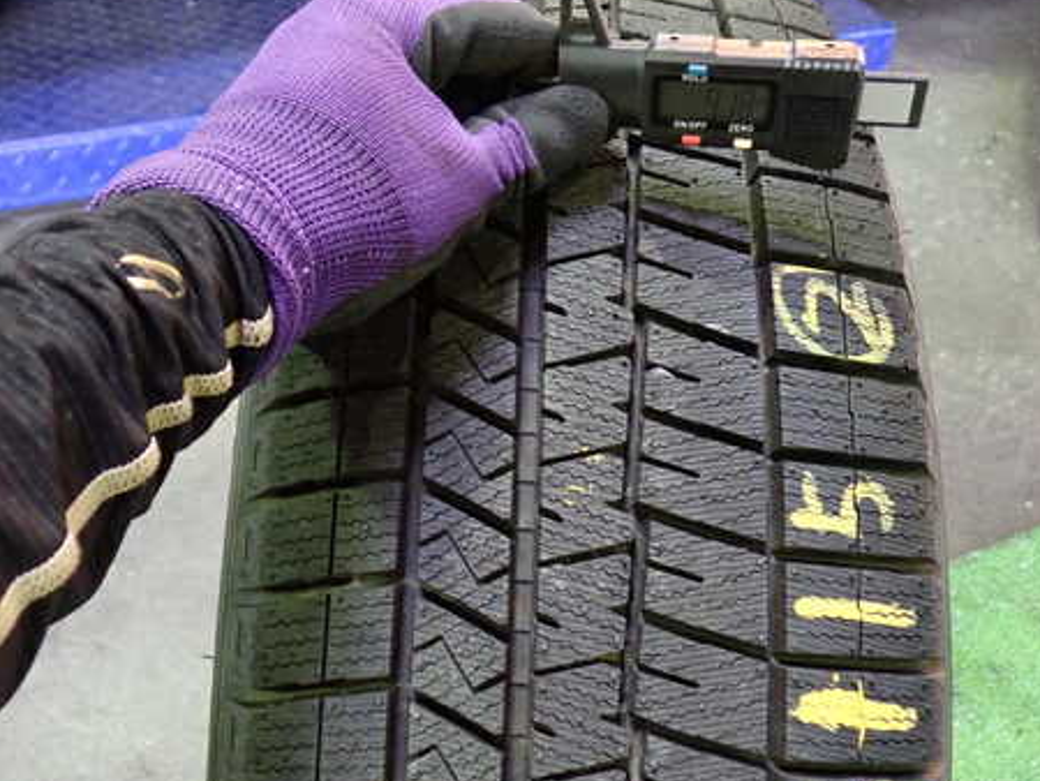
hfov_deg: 46.7
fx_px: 1202
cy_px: 393
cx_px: 469
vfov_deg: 36.0
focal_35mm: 40
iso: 800
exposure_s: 1/20
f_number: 2.3
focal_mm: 5.4
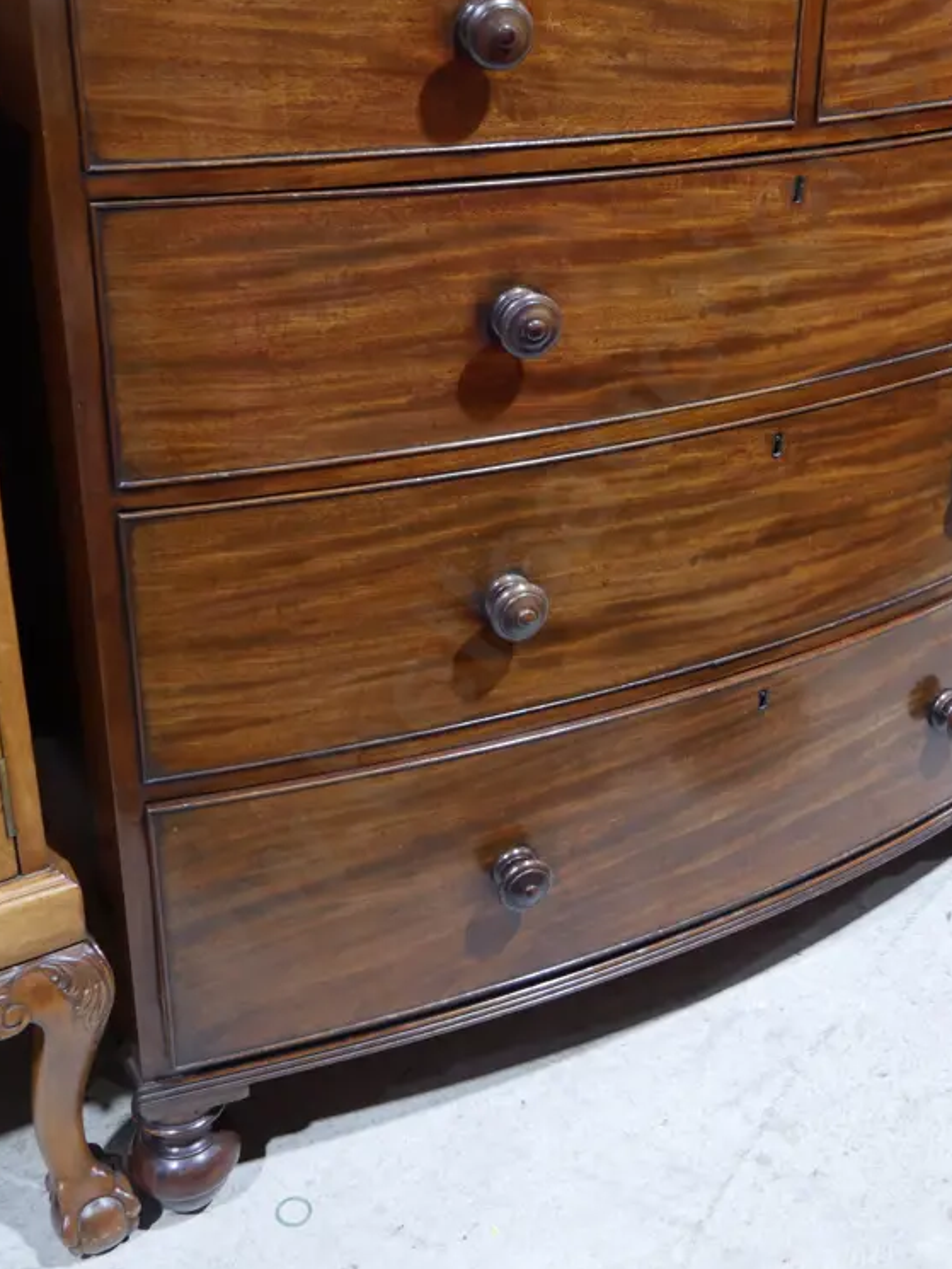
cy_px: 421
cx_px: 636
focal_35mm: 44
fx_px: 1613
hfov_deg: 32.6
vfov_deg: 42.4
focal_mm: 16
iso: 800
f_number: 3.6
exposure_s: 1/60
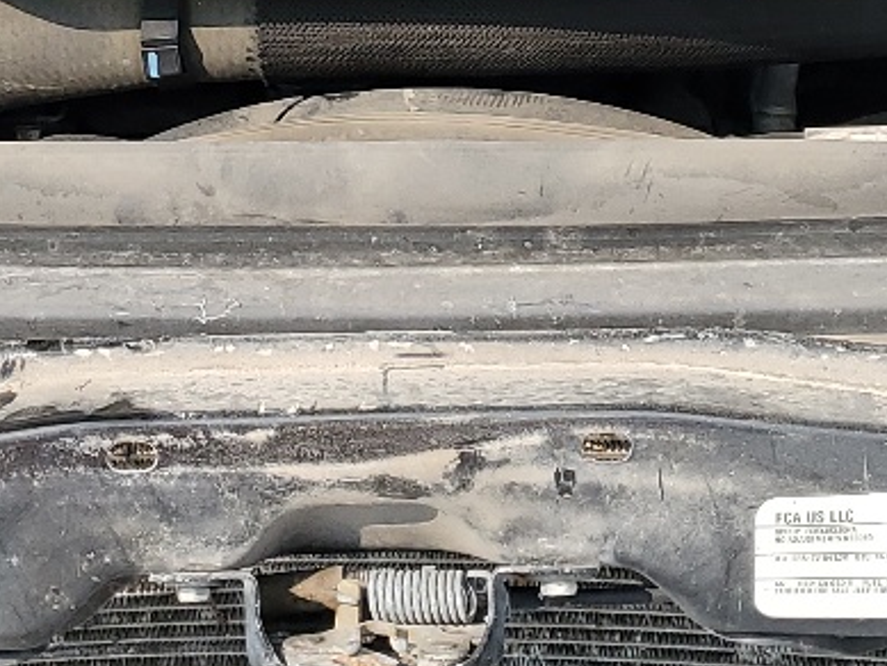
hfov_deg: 18.3
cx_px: 342
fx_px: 2743
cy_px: -162
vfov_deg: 13.4
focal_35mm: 107
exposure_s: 1/1429
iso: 50
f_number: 1.5
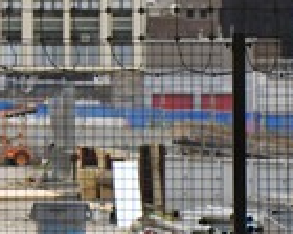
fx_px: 2281
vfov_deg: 5.9
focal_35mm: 263
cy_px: 71
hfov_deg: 7.3
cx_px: -106
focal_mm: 62
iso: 100
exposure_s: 1/125
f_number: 2.8
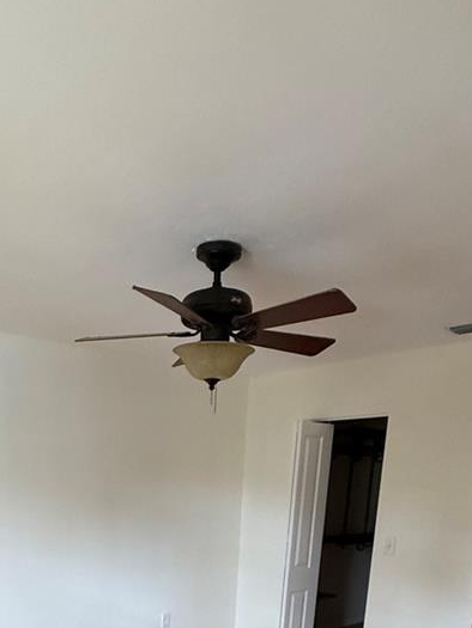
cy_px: 635
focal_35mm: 32
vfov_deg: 46.9
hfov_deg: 43.2
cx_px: 135
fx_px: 582
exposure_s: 1/77
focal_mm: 2.22
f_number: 2.2
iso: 320
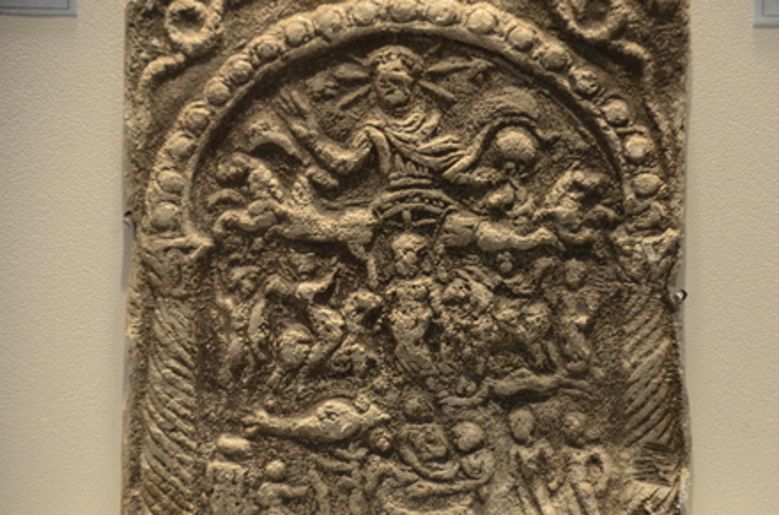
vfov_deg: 3.0
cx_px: 390
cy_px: 258
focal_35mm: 450
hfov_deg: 4.6
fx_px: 9713
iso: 1000
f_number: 6.3
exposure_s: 1/40
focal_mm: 300
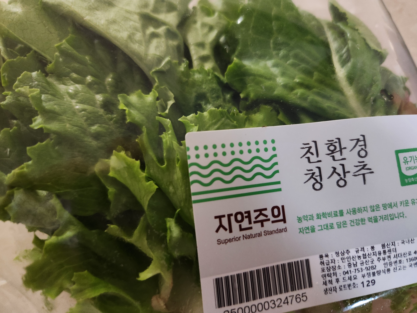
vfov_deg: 58.9
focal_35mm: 23
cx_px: 208
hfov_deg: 73.9
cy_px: 156
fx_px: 277
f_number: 1.8
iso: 500
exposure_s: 1/24
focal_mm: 5.4
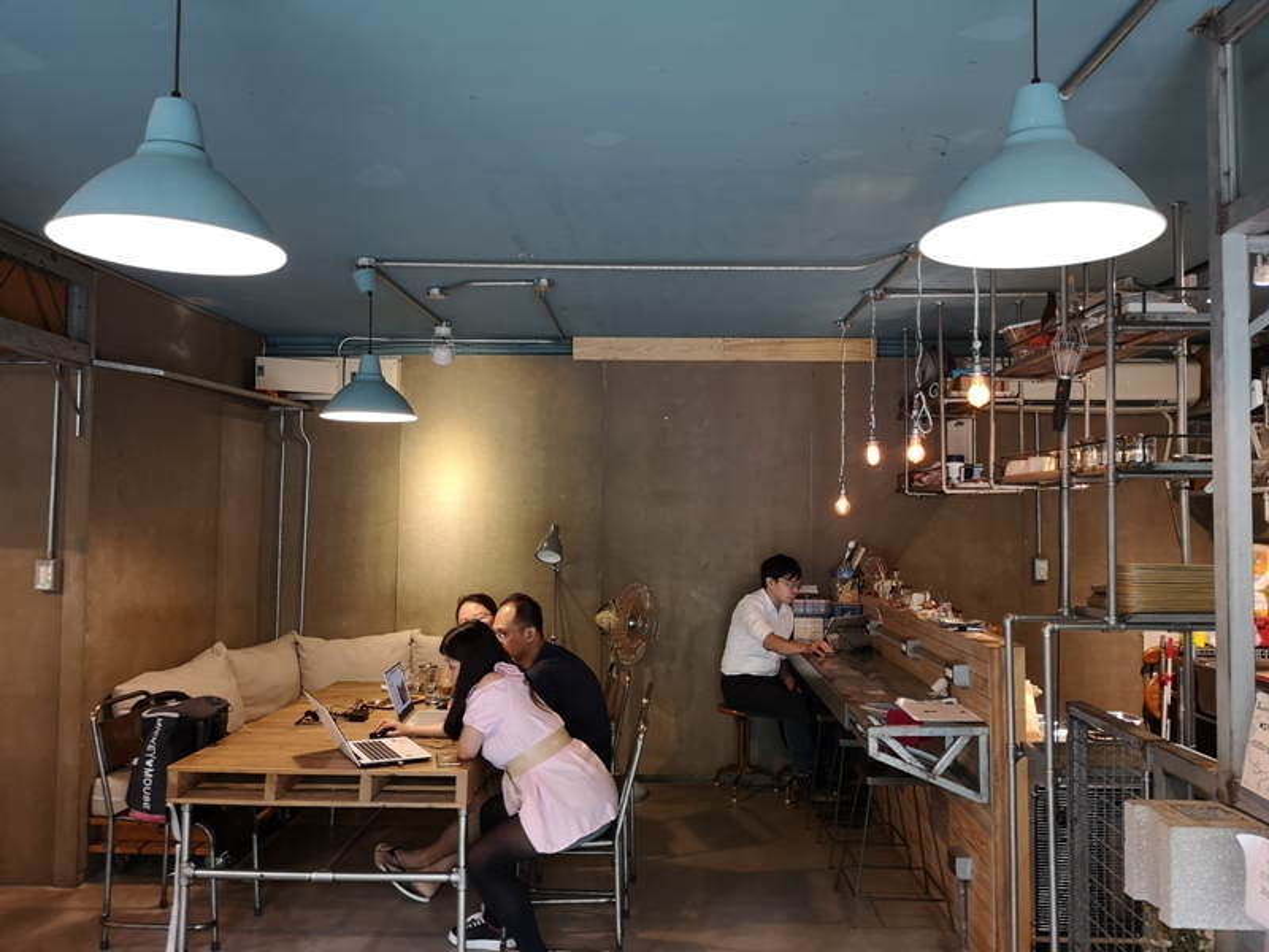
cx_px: 634
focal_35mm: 27
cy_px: 476
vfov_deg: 51.4
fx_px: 990
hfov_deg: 65.3
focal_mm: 3.95
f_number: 1.8
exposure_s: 1/30
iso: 320
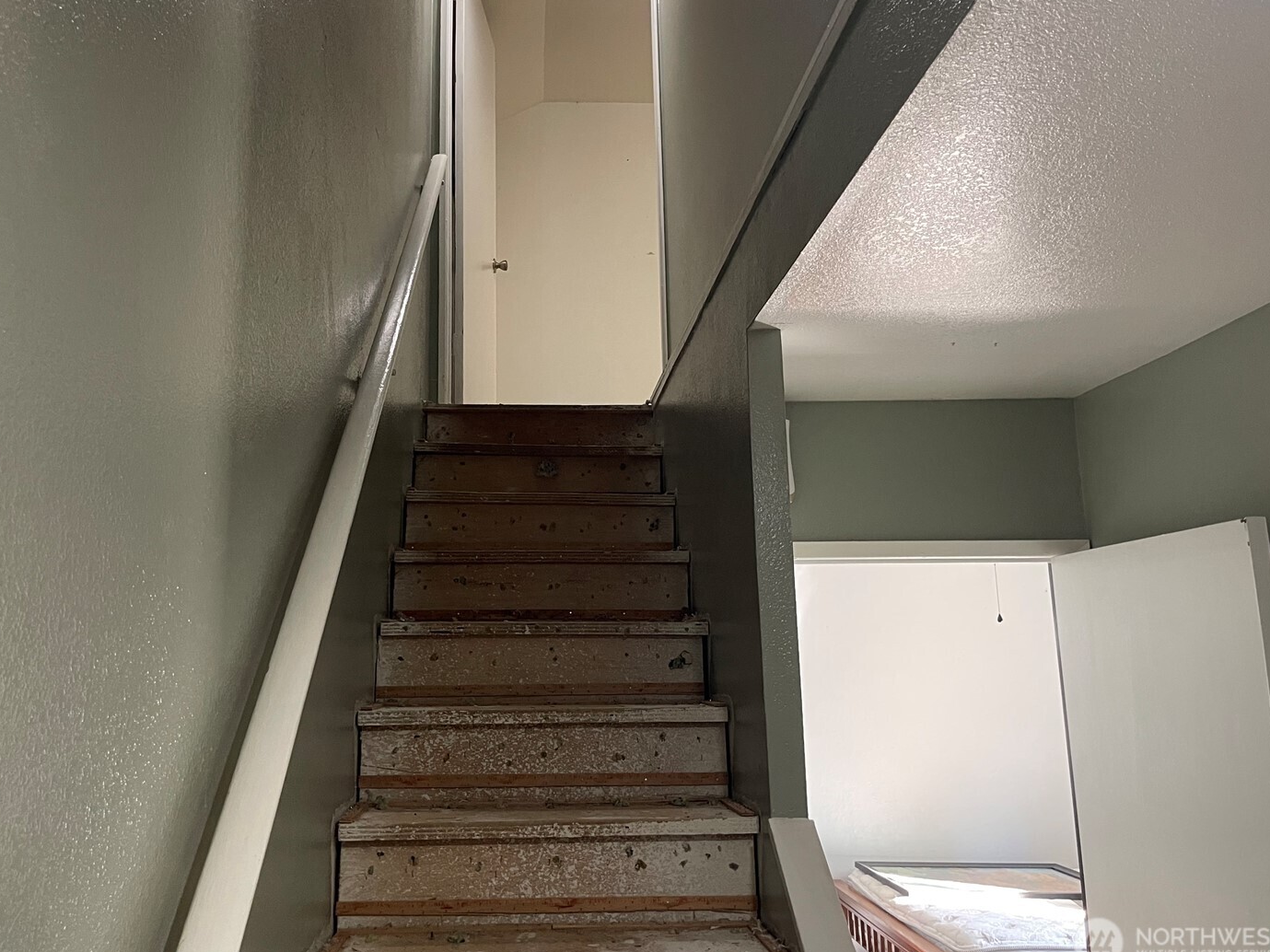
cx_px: 576
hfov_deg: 61.5
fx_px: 1064
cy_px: 427
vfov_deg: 48.1
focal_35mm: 29
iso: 320
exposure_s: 1/60
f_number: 1.6
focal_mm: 5.1
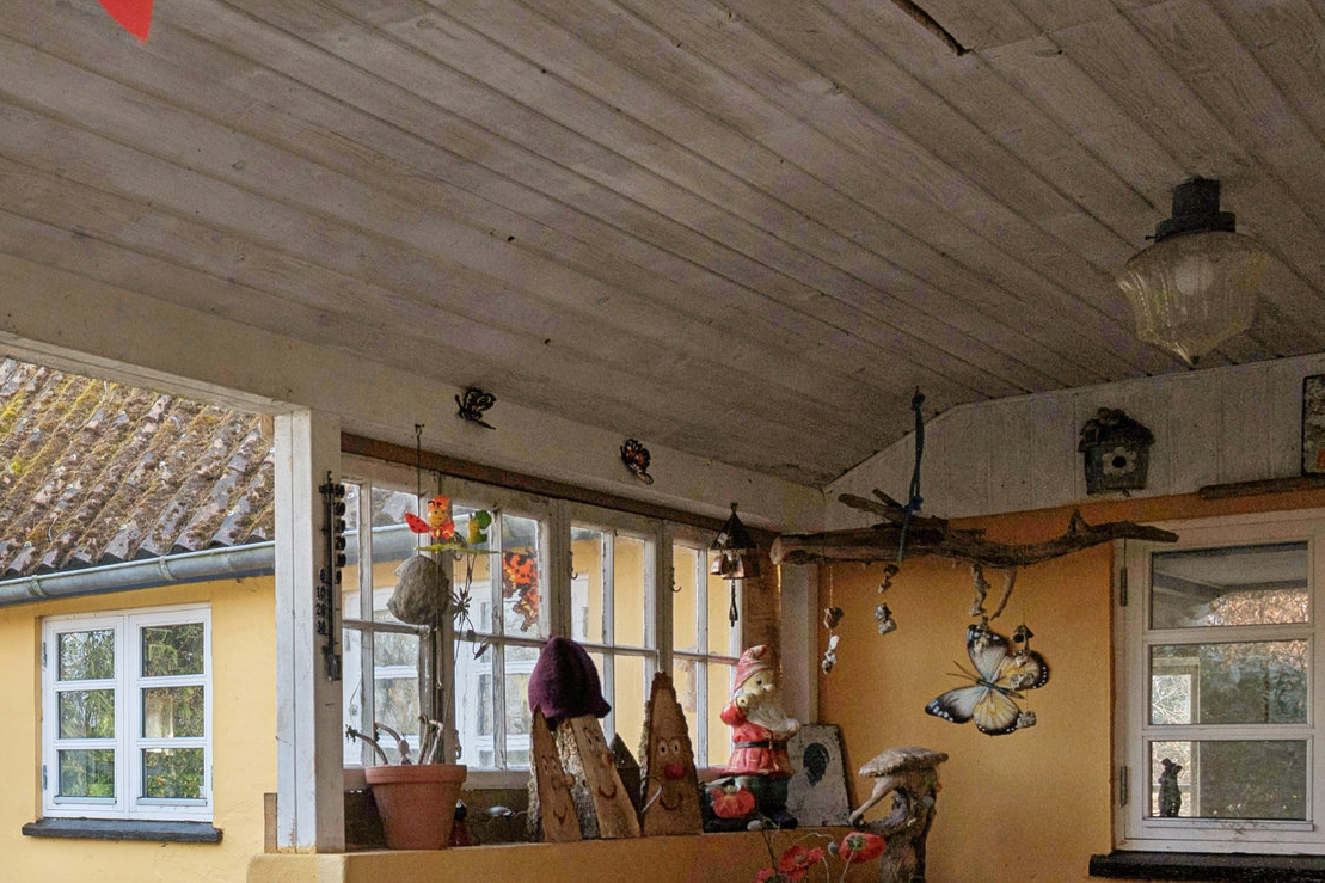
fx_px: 1742
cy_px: 758
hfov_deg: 35.4
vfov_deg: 27.6
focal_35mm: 47
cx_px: -143
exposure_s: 1/125
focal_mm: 17.5
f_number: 8
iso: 400
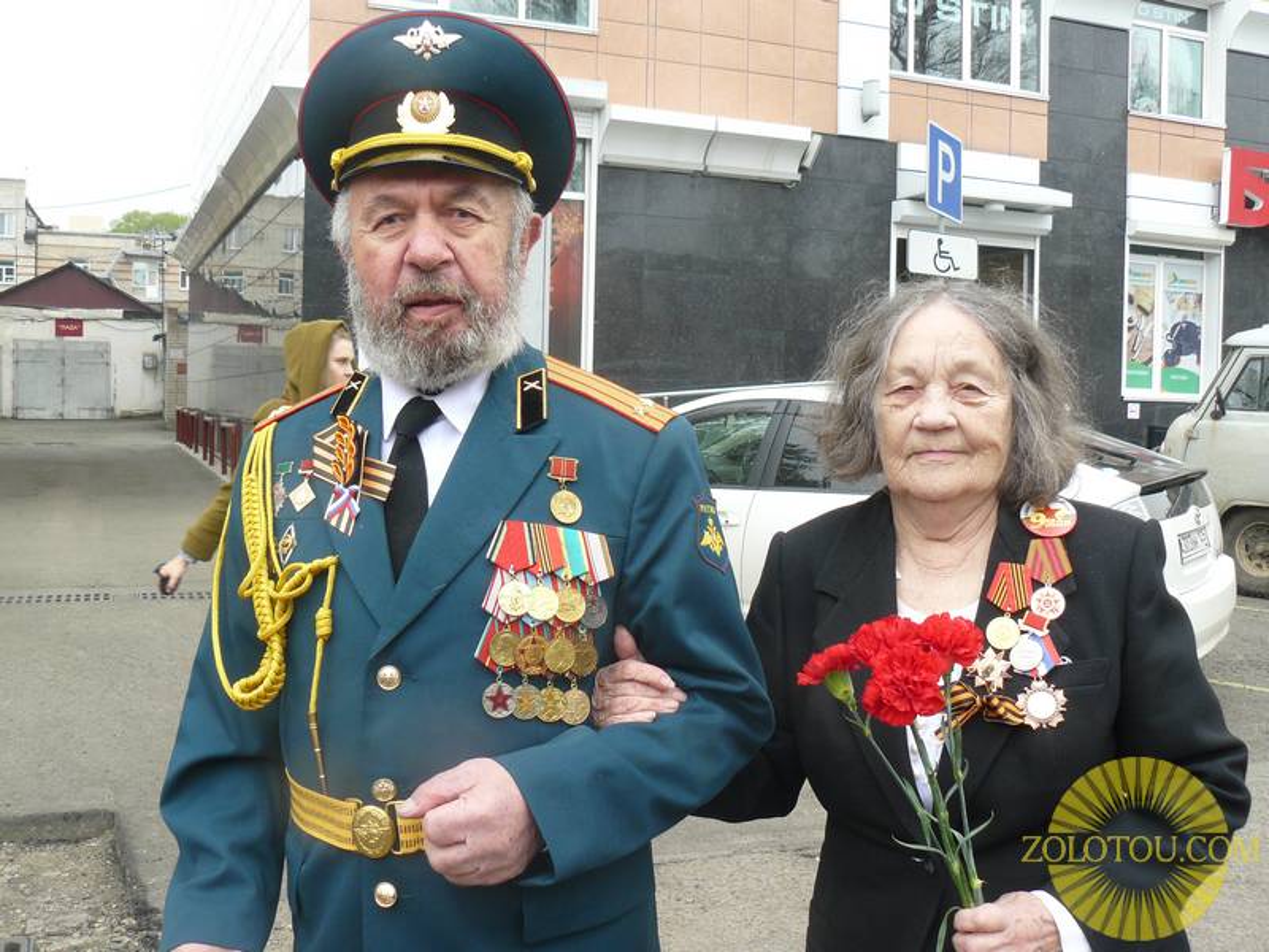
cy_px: 476
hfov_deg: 51.4
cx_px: 634
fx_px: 1320
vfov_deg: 39.7
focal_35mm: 36
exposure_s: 1/125
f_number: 4
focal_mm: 6
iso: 100
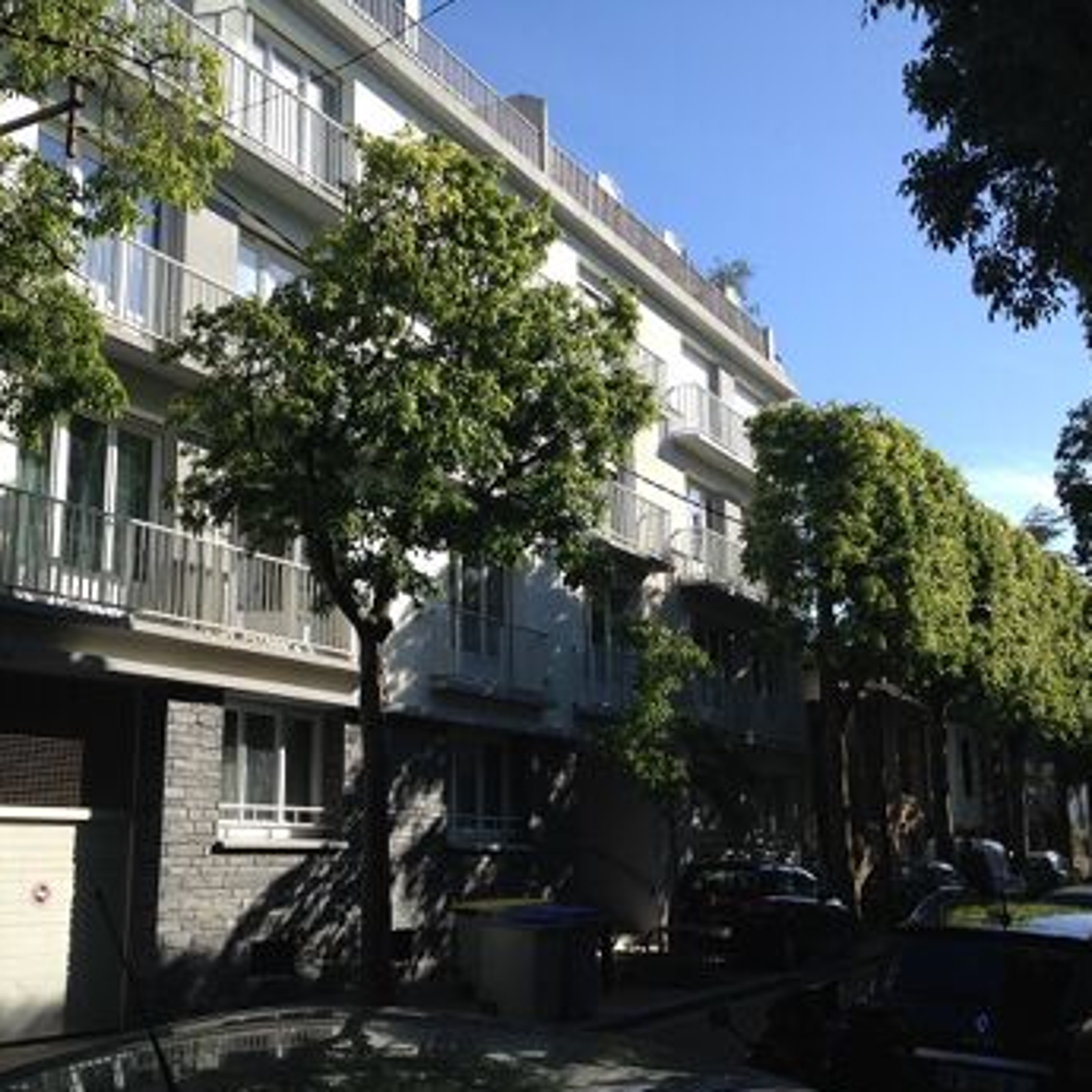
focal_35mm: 43
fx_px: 1535
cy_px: 563
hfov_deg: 39.0
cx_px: 446
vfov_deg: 39.2
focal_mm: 4.28
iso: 50
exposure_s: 1/1175
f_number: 2.4
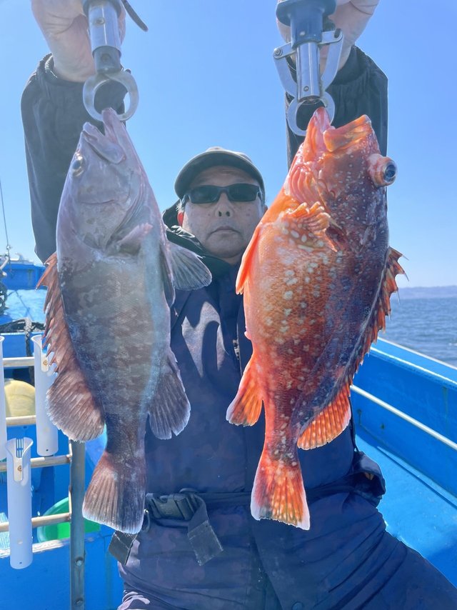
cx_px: 228
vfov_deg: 67.3
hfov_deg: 53.0
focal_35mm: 26
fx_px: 458
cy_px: 305
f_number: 1.6
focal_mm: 4.2
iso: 32
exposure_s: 1/1742
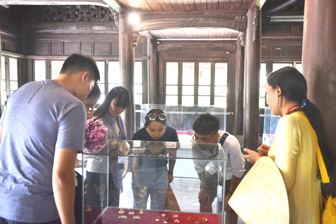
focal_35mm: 33
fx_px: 308
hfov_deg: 57.2
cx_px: 168
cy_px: 112
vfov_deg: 40.0
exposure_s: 1/60
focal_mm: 22
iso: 800
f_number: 3.8
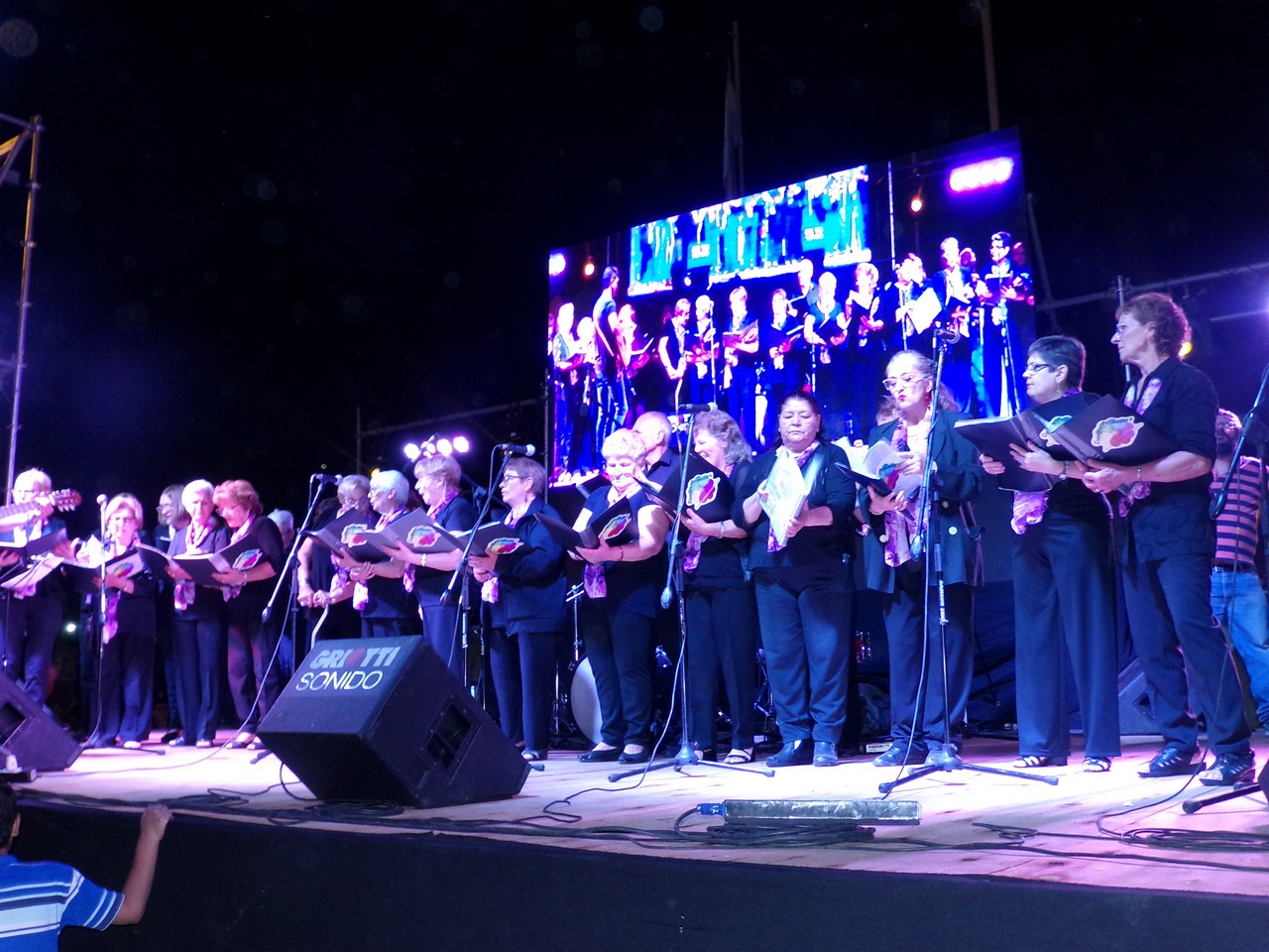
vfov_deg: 42.9
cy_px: 476
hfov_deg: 55.4
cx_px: 634
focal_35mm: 33
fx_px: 1210
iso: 200
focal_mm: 5.9
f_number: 3.4
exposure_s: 1/25
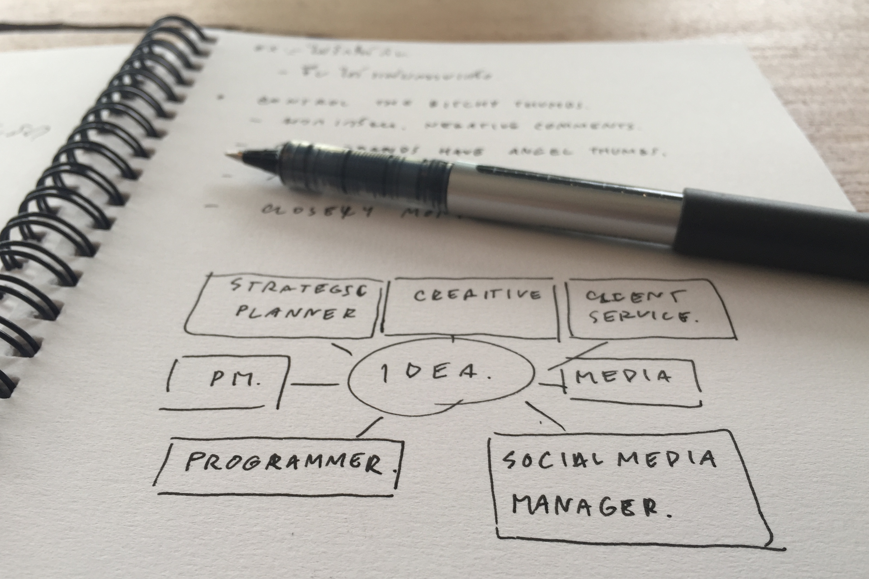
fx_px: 748
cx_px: 429
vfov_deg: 42.3
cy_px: 316
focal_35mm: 31
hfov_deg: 60.3
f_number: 2.2
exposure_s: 1/50
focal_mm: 4.15
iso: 32
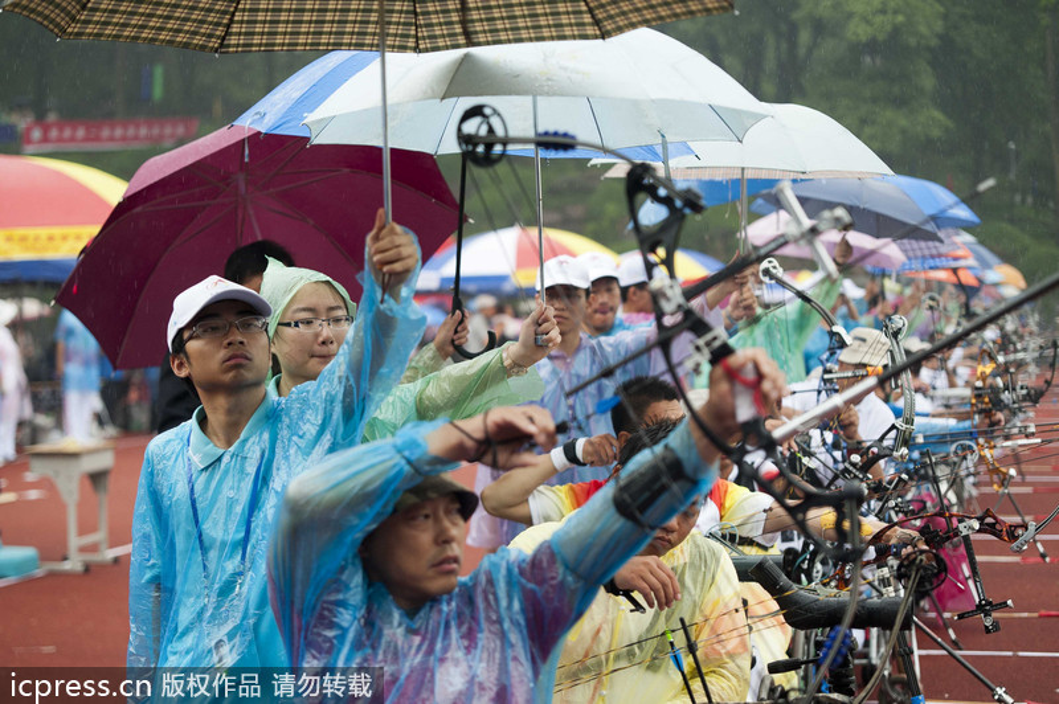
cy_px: 352
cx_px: 530
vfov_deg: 19.4
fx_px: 2057
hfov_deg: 28.9
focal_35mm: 70
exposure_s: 1/400
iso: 800
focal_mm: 70
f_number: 3.2
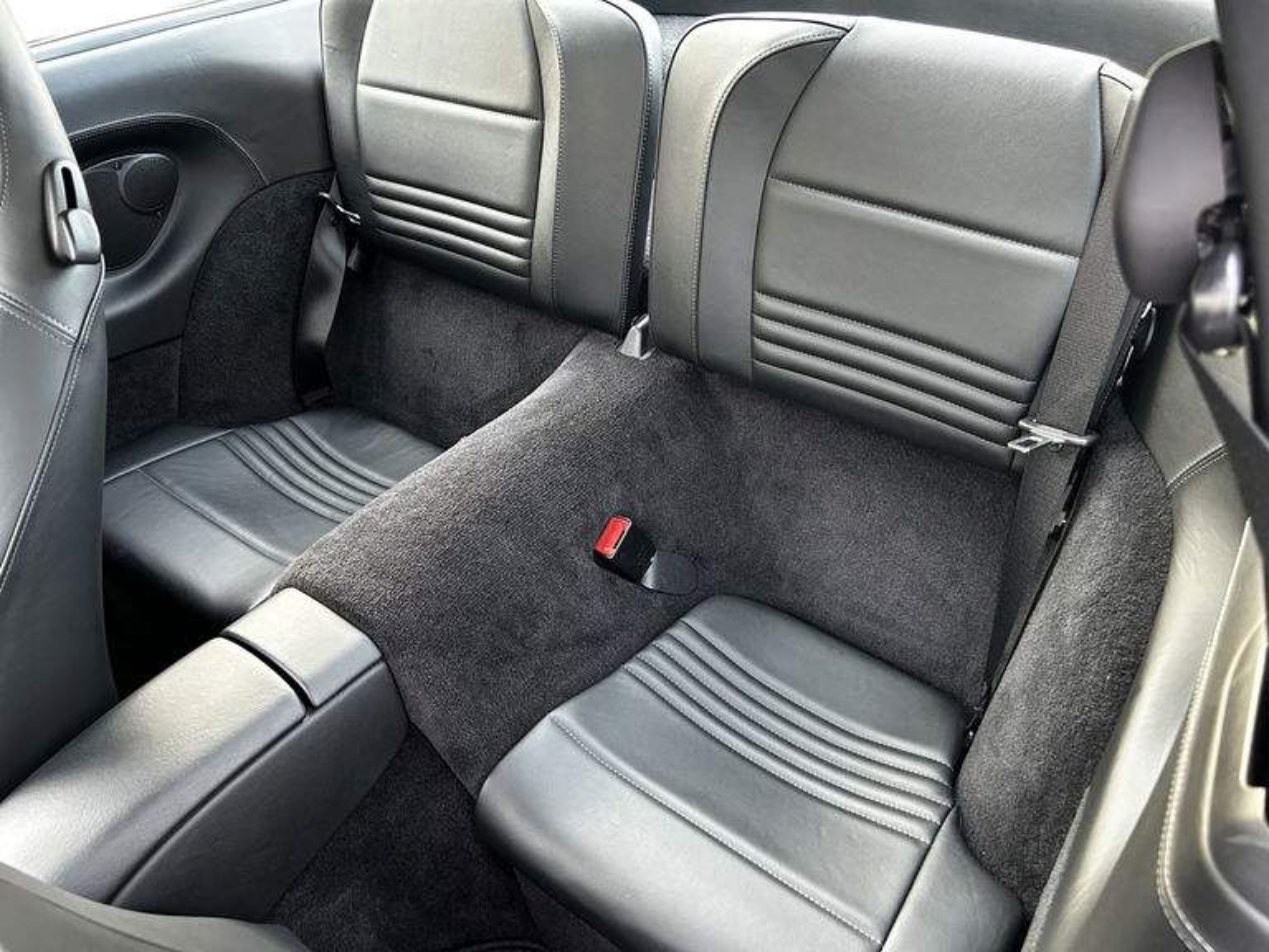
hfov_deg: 67.3
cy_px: 476
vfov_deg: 53.1
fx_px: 953
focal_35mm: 26
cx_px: 634
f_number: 1.5
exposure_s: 1/60
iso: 250
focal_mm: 5.7
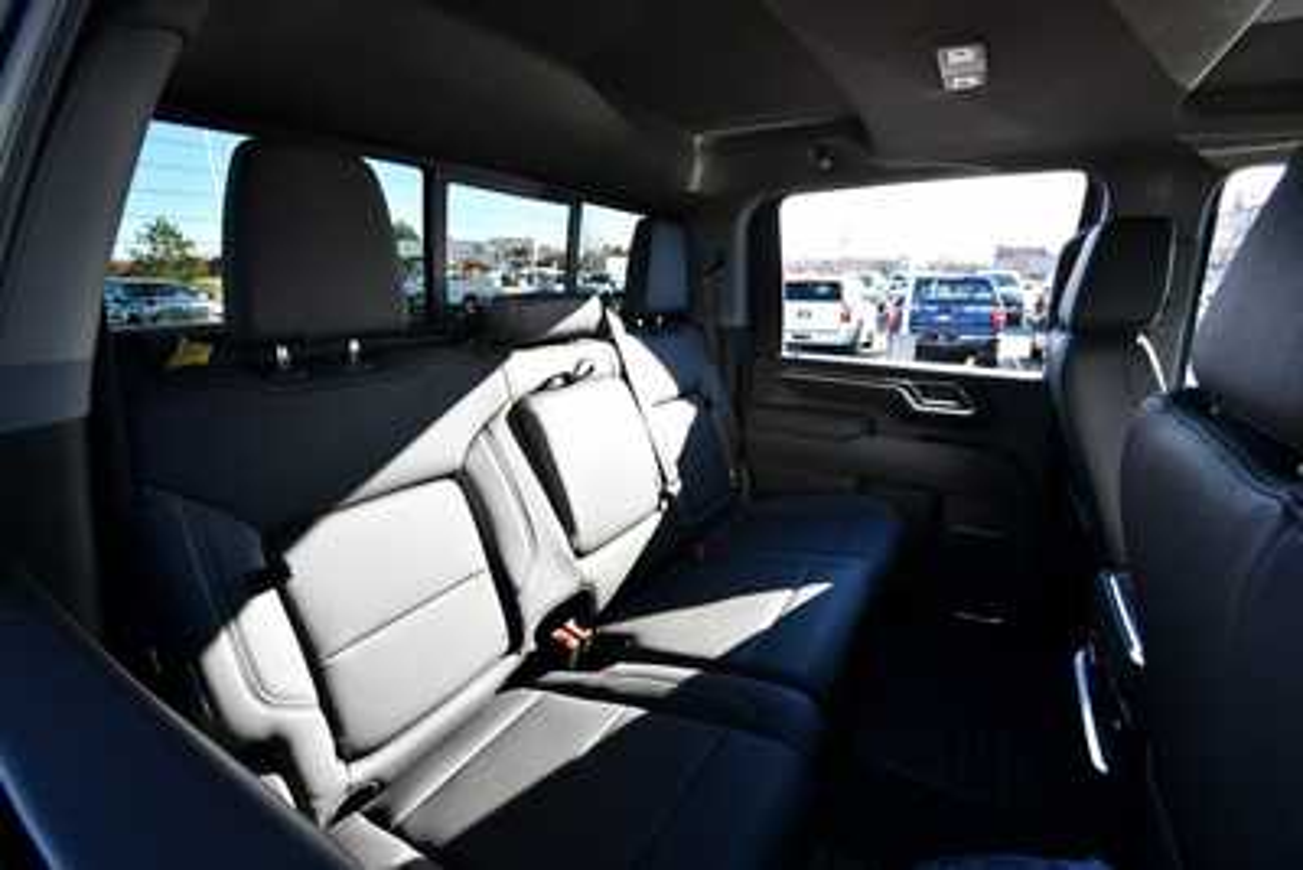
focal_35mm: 15
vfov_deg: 77.4
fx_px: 543
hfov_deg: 100.4
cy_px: 435
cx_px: 652
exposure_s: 1/250
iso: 400
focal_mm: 10
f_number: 5.6
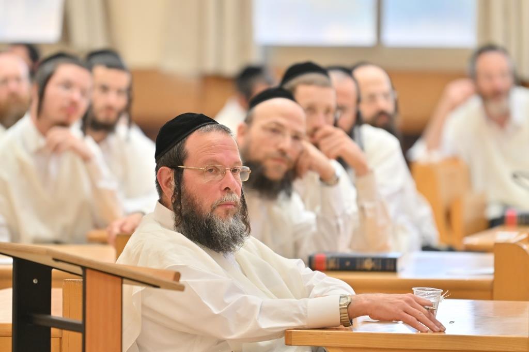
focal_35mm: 300
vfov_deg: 4.6
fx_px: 4407
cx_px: 264
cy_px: 176
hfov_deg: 6.9
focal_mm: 200
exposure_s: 1/250
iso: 640
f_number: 2.8
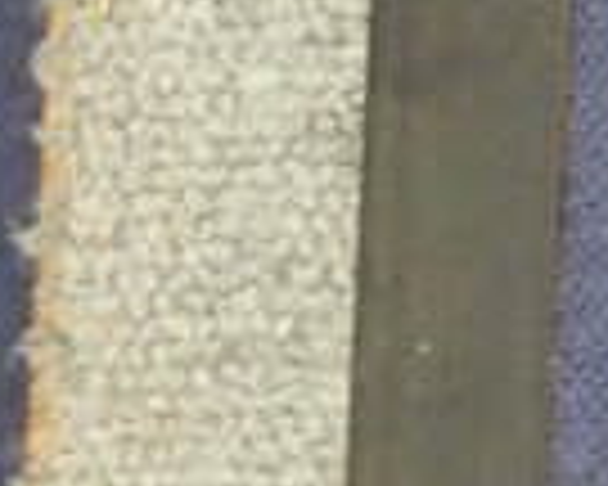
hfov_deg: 5.1
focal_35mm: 346
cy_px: 22
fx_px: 6226
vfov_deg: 4.5
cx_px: 2130
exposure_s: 1/18.1
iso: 400
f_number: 3.5
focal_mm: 10.7
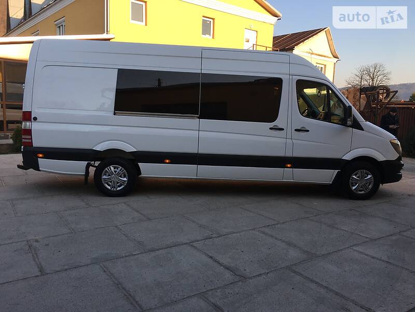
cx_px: 208
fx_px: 348
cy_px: 156
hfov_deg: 61.7
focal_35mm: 29
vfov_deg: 48.2
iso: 25
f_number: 2.2
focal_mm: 4.2
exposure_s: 1/407
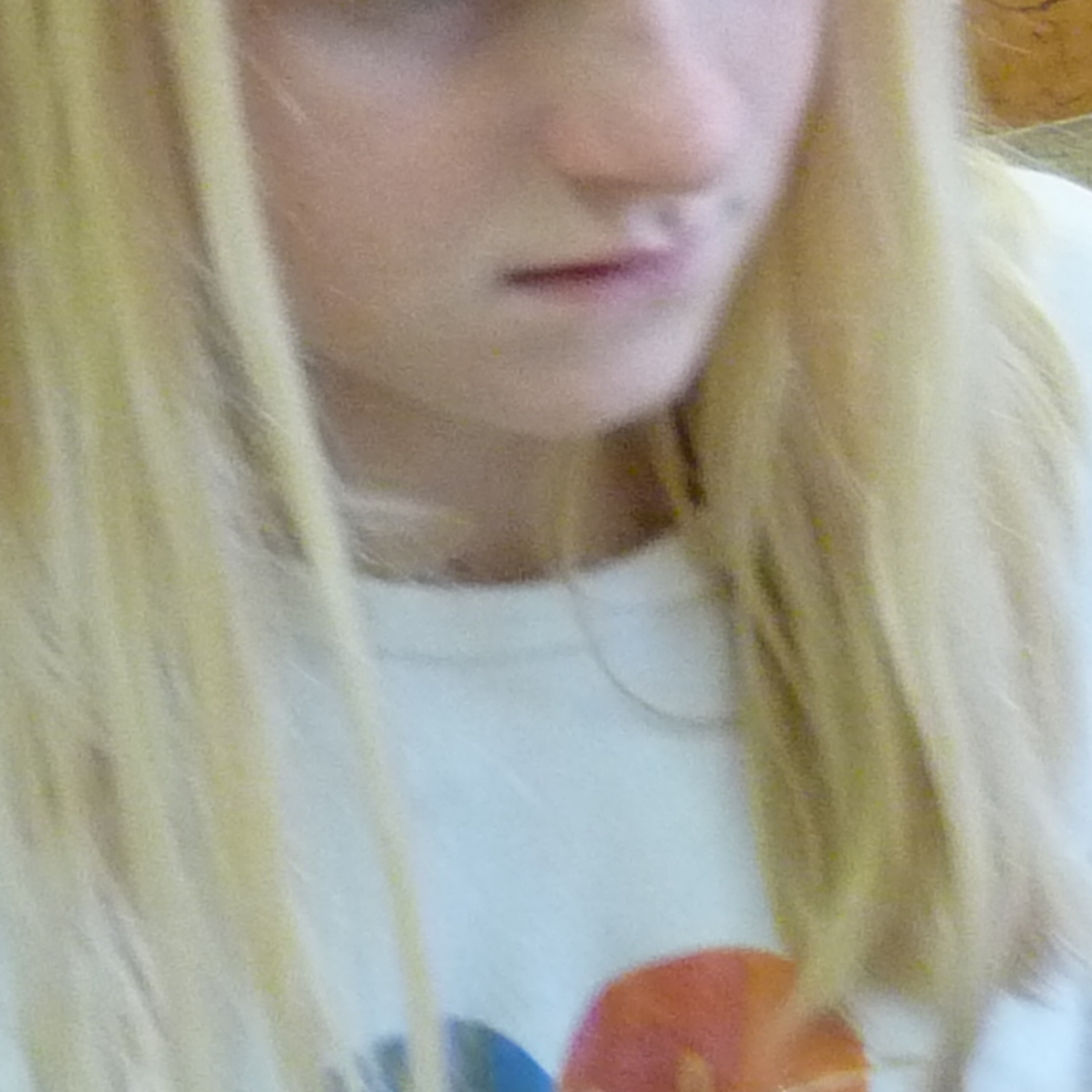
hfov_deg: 13.2
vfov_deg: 14.2
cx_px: 1805
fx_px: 4354
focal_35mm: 122
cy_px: 245
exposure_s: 1/30
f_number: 2.8
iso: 400
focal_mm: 4.8
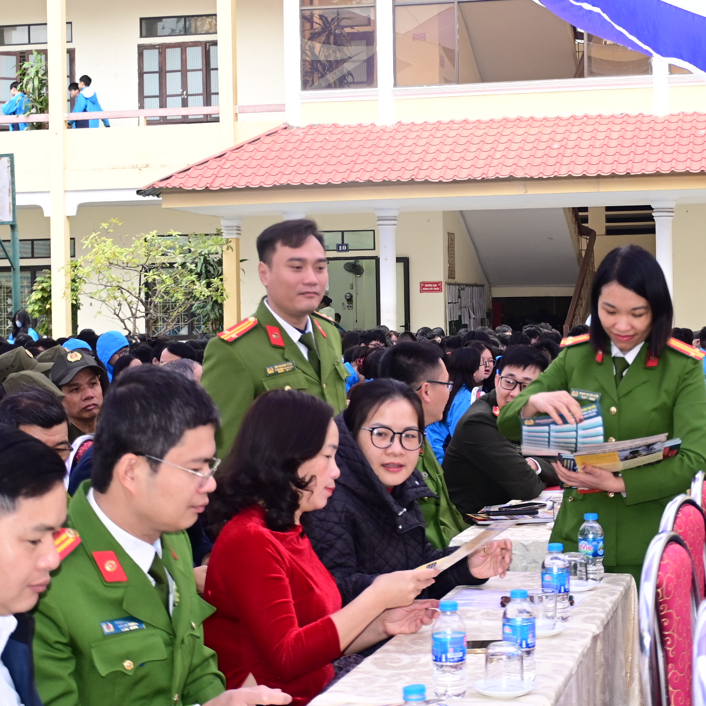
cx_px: 499
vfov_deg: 25.7
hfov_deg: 25.5
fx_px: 1546
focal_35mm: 67
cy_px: 354
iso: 800
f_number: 4.2
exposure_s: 1/160
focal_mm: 35
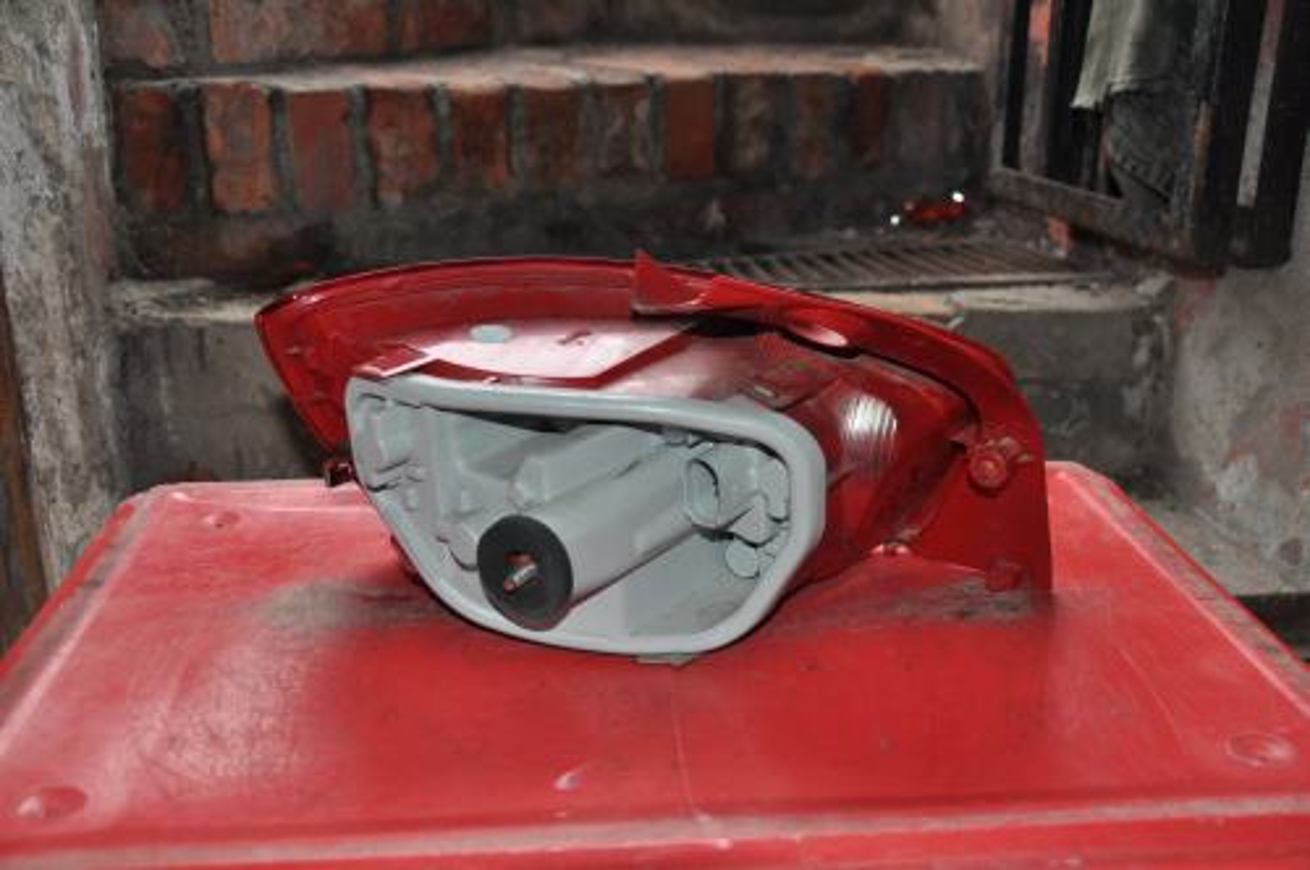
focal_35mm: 38
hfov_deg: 51.3
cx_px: 655
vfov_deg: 35.4
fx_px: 1363
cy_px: 435
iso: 800
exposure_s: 1/60
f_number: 4
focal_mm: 25
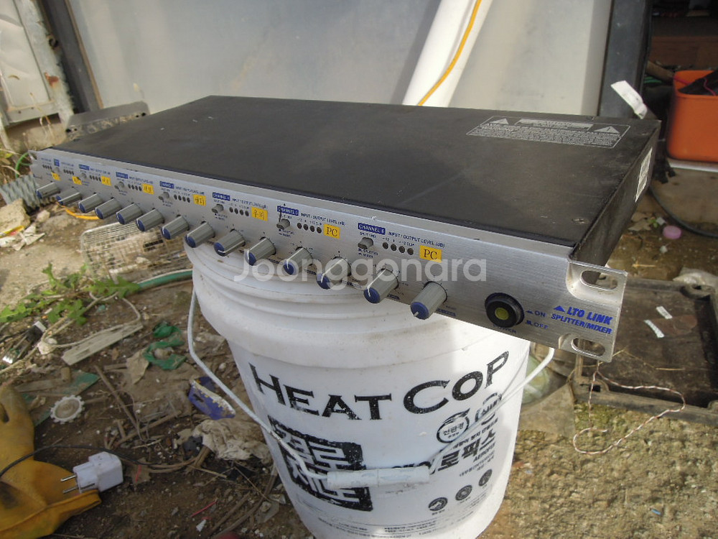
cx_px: 359
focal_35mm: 24
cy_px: 270
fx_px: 498
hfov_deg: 71.6
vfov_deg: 56.8
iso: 160
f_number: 3.2
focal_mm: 4.3
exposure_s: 1/1250
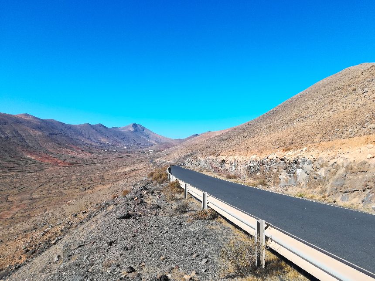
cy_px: 140
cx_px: 188
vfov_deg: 53.1
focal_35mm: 26
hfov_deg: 67.3
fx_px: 282
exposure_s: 1/788
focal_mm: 3.83
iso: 50
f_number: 2.2
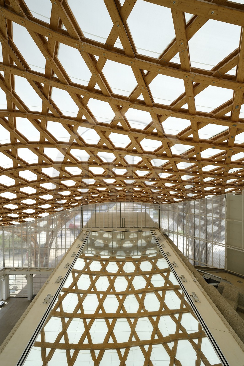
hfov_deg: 81.2
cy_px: 183
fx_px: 142
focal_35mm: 14
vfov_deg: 104.3
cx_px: 122
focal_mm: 14
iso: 200
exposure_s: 1/250
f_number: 8
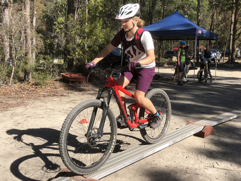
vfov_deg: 49.8
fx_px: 195
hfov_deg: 63.4
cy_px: 90
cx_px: 120
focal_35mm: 28
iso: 20
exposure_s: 1/1200
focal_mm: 4
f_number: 1.8
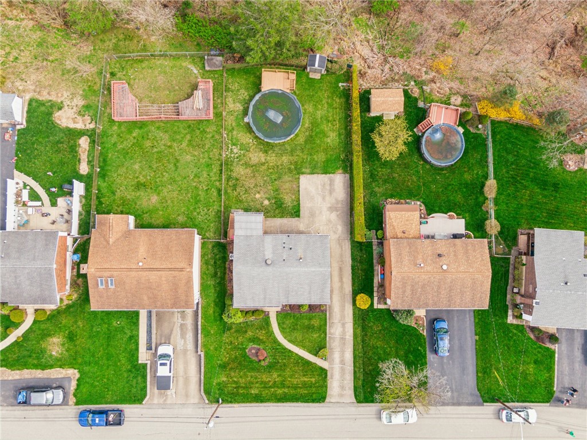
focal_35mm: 34
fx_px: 576
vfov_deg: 41.8
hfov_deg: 54.0
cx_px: 294
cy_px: 220
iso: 100
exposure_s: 1/30
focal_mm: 5.8
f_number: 3.2
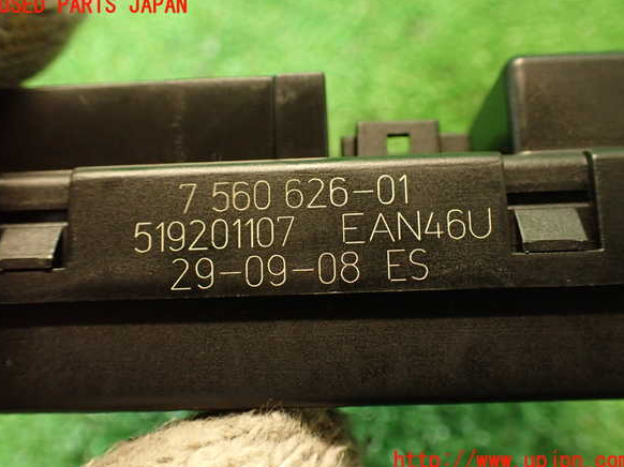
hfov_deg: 55.4
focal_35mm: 33
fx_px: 595
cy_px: 234
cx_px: 314
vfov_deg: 42.9
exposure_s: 1/30
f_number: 2.4
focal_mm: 5.79
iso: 800
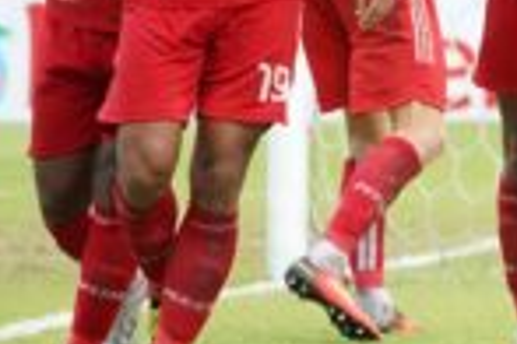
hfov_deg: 3.9
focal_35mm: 522
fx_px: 7496
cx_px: 672
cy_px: -39
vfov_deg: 2.6
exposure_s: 1/1000
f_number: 5.6
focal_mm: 183
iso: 2000
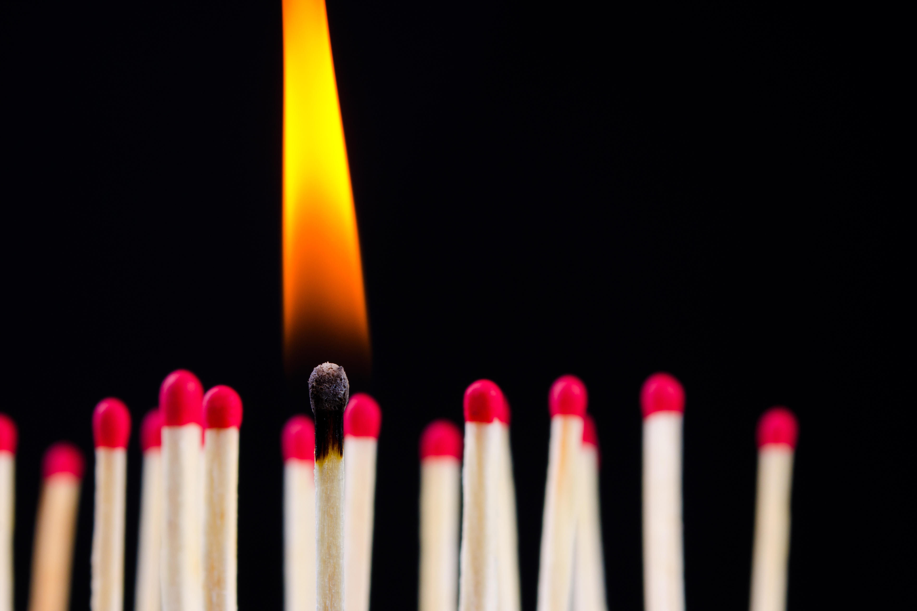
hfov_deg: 19.3
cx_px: 371
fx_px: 2691
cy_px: 281
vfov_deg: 13.0
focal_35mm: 106
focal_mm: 55
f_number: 9
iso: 100
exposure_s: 1/125
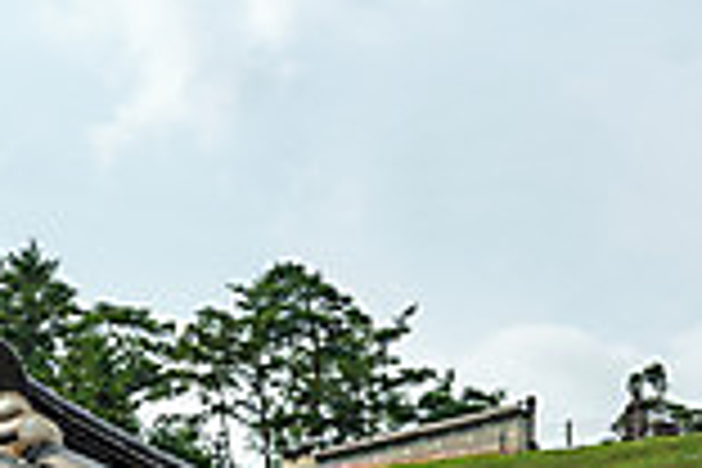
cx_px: 194
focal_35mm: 162
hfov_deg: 12.7
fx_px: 3159
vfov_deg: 8.2
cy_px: 860
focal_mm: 42
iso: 100
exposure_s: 1/400
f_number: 6.3
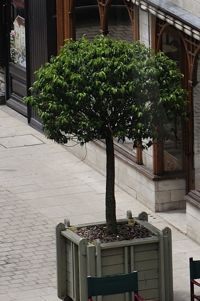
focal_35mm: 649
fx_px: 5411
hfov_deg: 2.1
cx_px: 365
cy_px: 46
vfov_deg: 3.2
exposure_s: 1/320
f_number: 8
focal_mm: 160
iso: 200
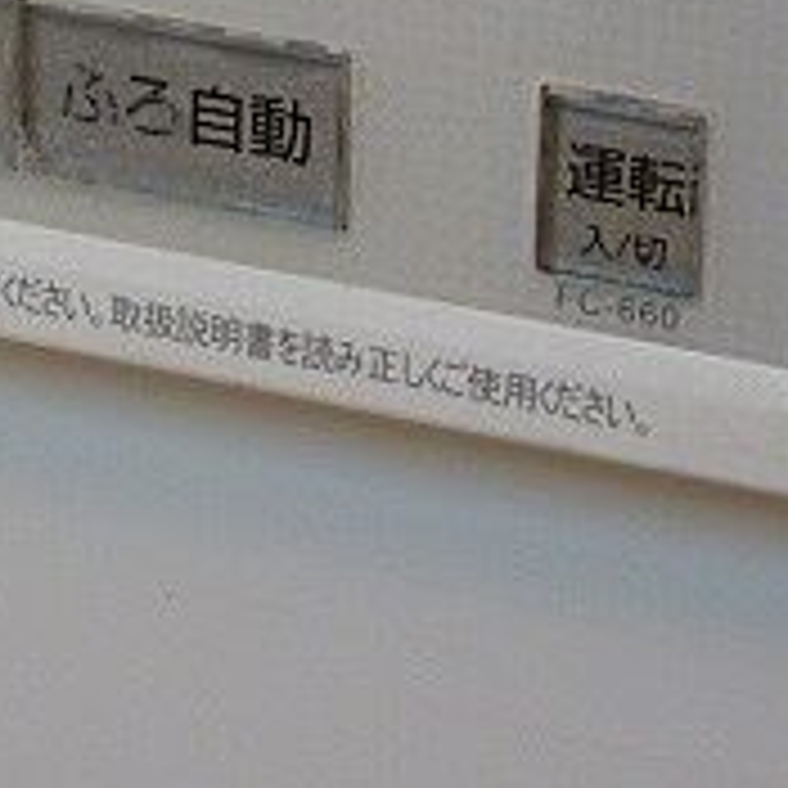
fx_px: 5254
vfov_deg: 8.4
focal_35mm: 204
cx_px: 117
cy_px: -284
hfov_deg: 8.6
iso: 320
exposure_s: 1/30
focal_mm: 11.1
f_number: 3.4
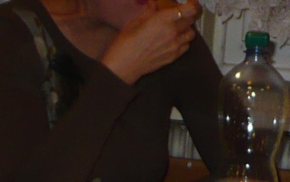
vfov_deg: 4.8
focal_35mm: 267
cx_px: -152
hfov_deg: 7.7
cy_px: 461
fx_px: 2111
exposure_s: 1/30
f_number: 3
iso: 125
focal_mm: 7.9
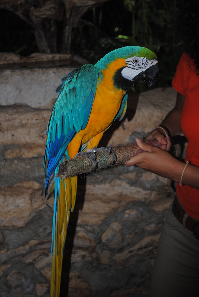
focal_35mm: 82
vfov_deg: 24.6
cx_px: 100
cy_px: 148
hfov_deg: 16.6
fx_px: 682
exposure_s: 1/60
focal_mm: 55
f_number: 5.6
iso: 200
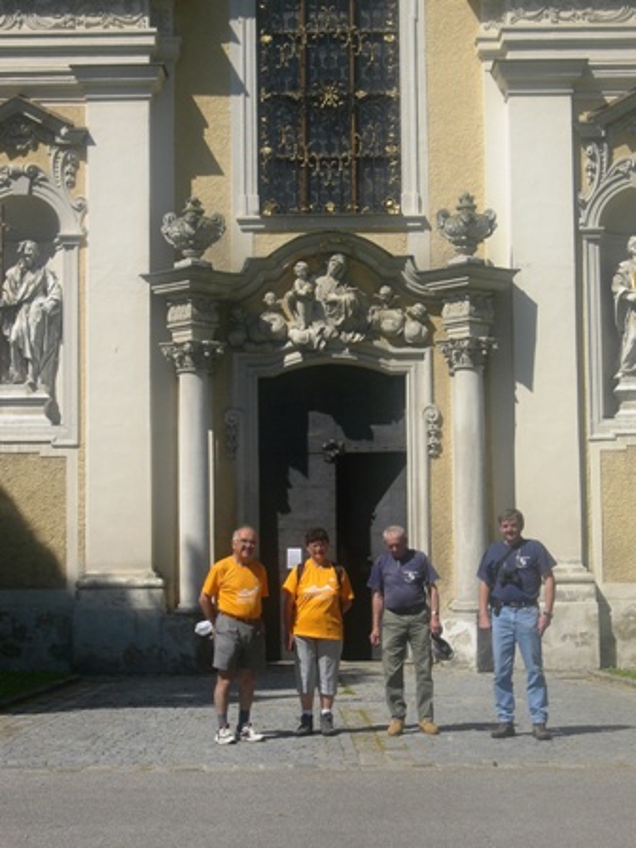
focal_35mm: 68
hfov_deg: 21.6
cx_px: 318
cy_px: 424
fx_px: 1666
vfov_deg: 28.6
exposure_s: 1/500
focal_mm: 11.34
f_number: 5.8
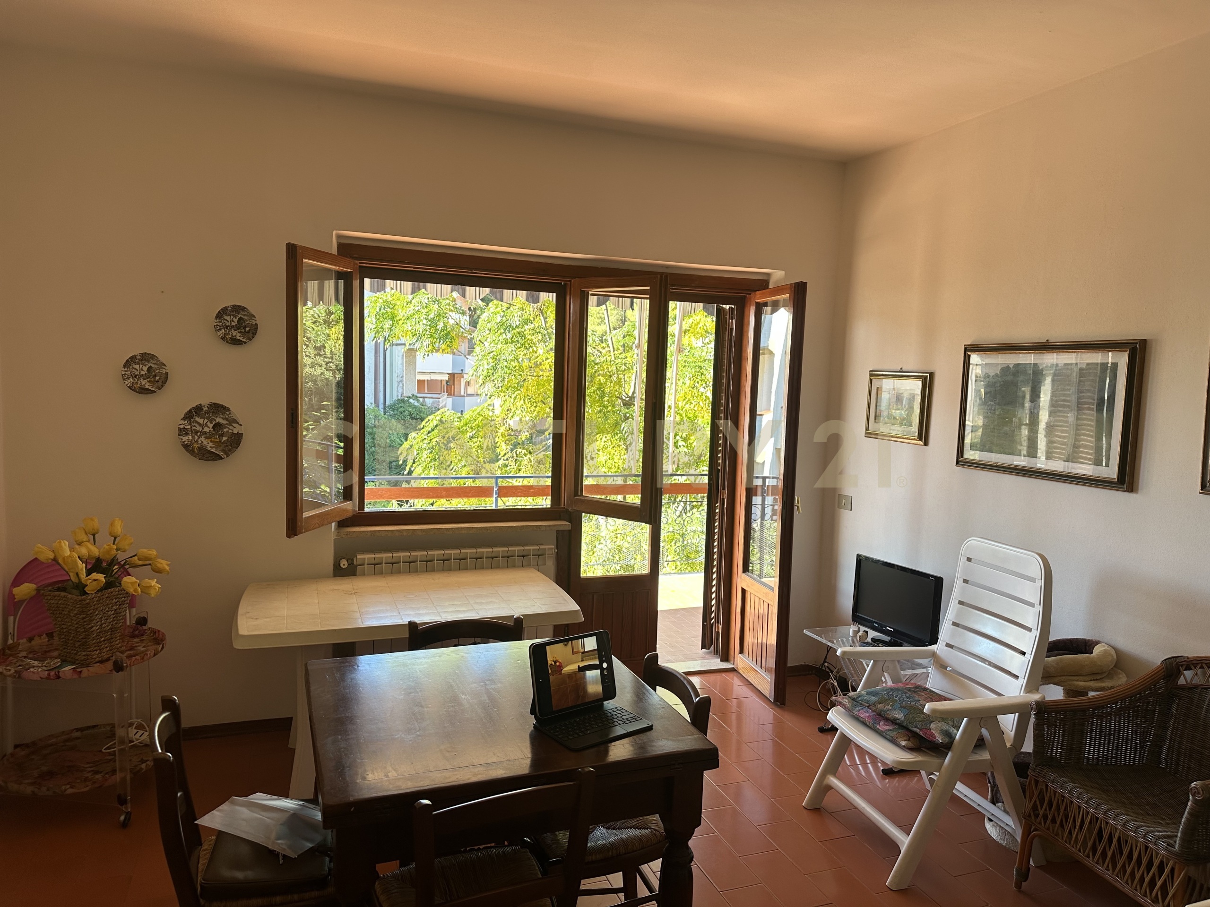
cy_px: 454
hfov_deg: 71.6
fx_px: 839
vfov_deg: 56.8
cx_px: 605
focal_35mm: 24
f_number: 1.78
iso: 80
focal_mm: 6.86
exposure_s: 1/121
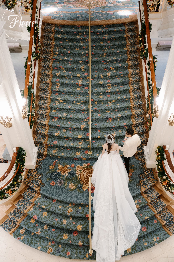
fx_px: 225
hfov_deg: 42.3
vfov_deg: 60.3
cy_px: 131
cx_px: 87
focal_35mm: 31
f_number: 2
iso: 1600
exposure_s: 1/100
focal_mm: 31
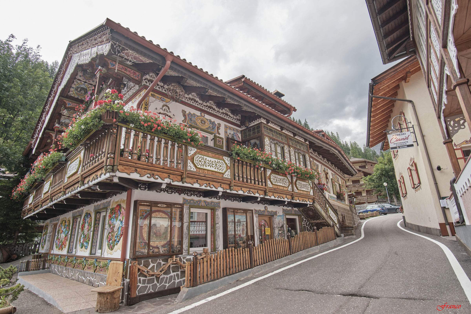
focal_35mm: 18
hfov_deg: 90.0
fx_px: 235
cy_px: 157
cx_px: 236
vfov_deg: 67.4
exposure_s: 1/38
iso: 160
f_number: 8
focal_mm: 12
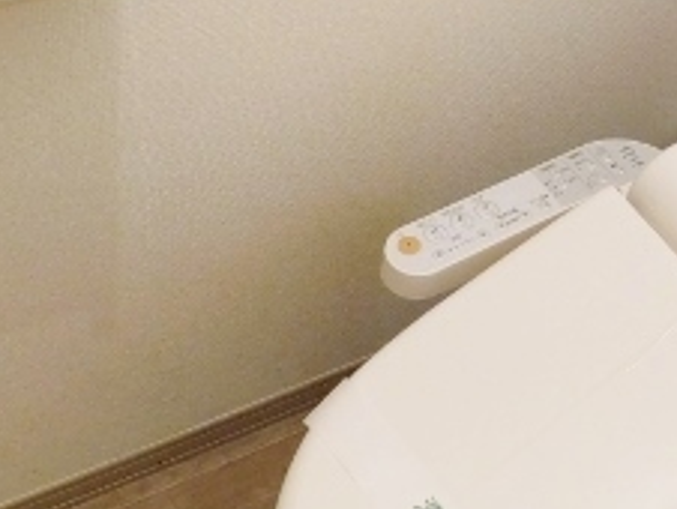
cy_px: 302
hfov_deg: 28.6
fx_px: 1273
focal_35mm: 65
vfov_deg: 22.6
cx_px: 617
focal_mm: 4
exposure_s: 1/30
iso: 250
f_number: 3
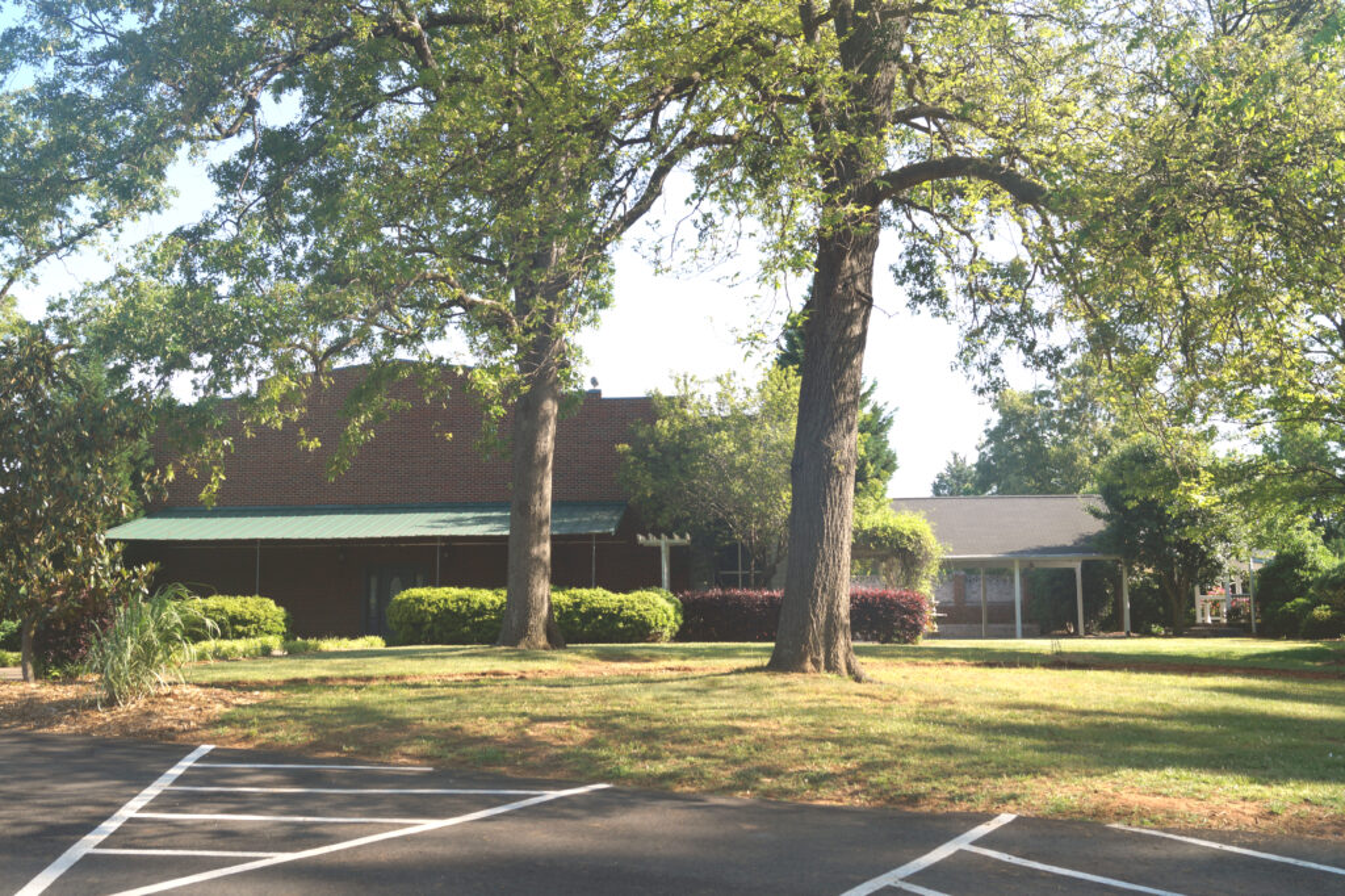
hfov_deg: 49.6
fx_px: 1457
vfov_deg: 34.2
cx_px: 672
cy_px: 448
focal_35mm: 39
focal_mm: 26
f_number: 5.6
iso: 100
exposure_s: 1/125
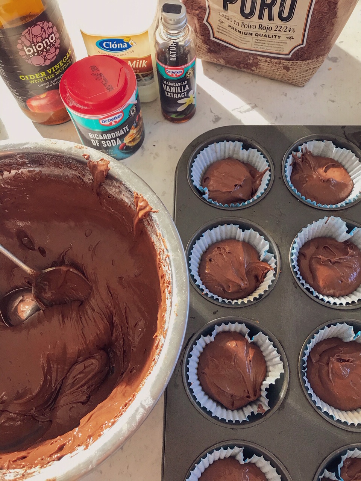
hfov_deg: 49.7
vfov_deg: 63.4
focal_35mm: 28
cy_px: 240
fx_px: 389
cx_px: 180
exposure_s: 1/35
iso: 25
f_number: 1.8
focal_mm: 3.99
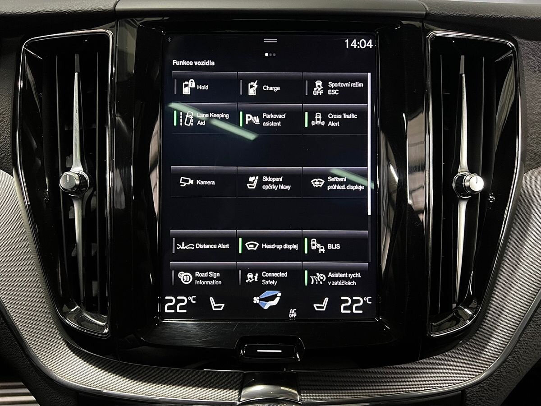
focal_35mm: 26
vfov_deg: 53.1
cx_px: 270
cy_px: 203
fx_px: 406
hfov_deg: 67.3
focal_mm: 5.7
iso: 640
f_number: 1.5
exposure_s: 1/30
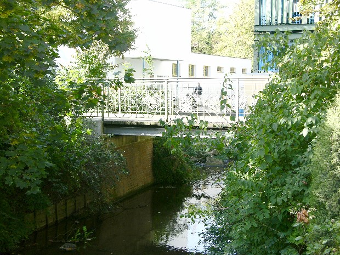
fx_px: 688
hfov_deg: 27.8
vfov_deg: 21.0
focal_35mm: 70
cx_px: 170
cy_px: 128
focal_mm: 17.8
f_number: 4.2
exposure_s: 1/45.9
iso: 50
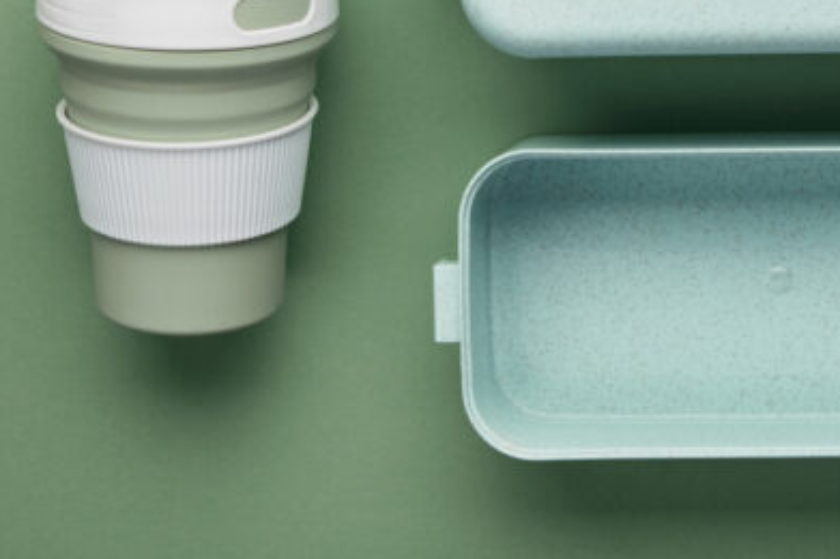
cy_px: 80
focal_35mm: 116
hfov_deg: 17.4
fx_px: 2704
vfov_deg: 11.7
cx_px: 769
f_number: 11
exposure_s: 1/180
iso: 200
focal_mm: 39
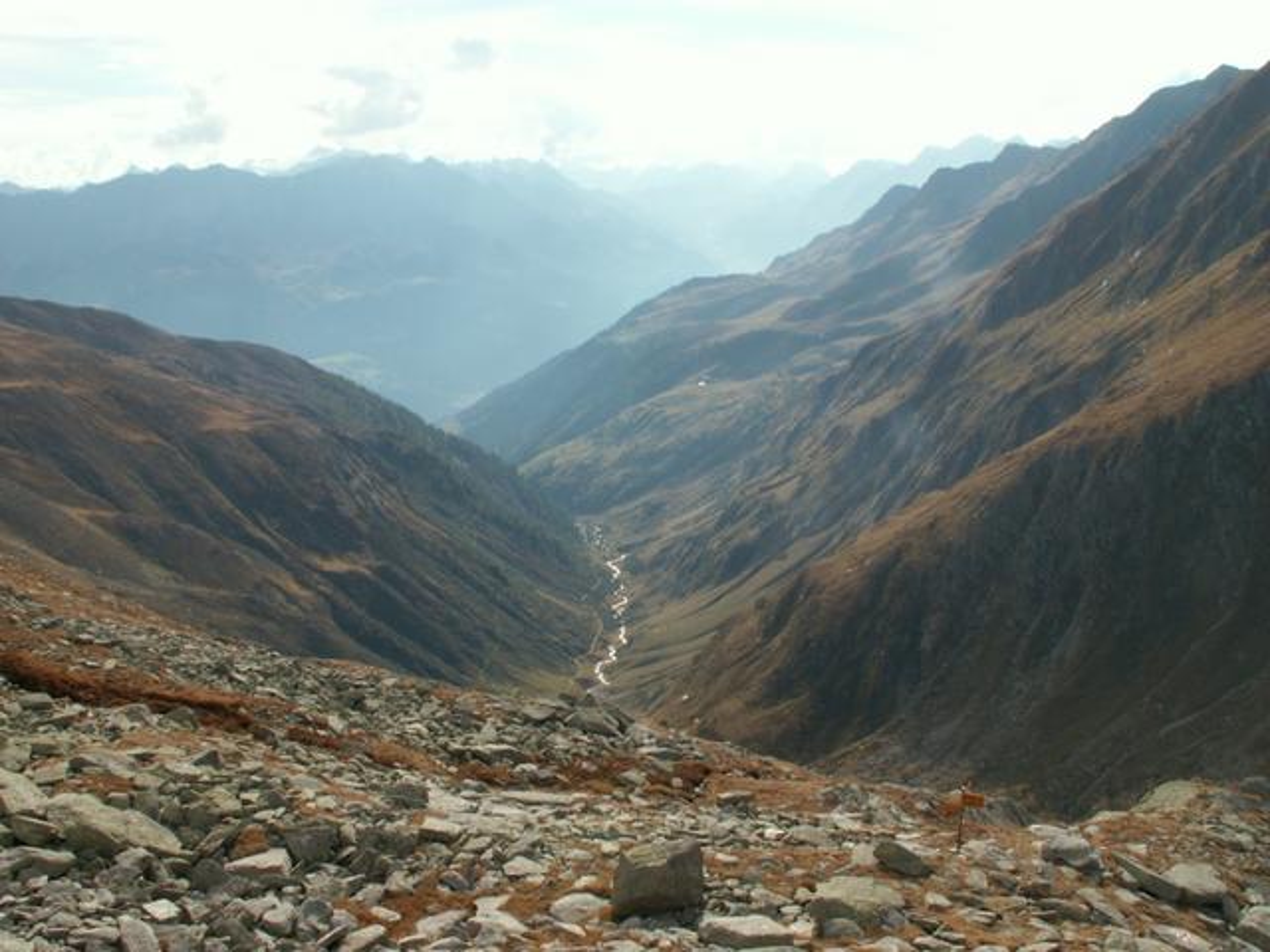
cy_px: 476
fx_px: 1284
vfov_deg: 40.7
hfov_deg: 52.6
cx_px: 635
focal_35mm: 35
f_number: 8
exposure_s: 1/125
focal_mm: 5.86
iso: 50
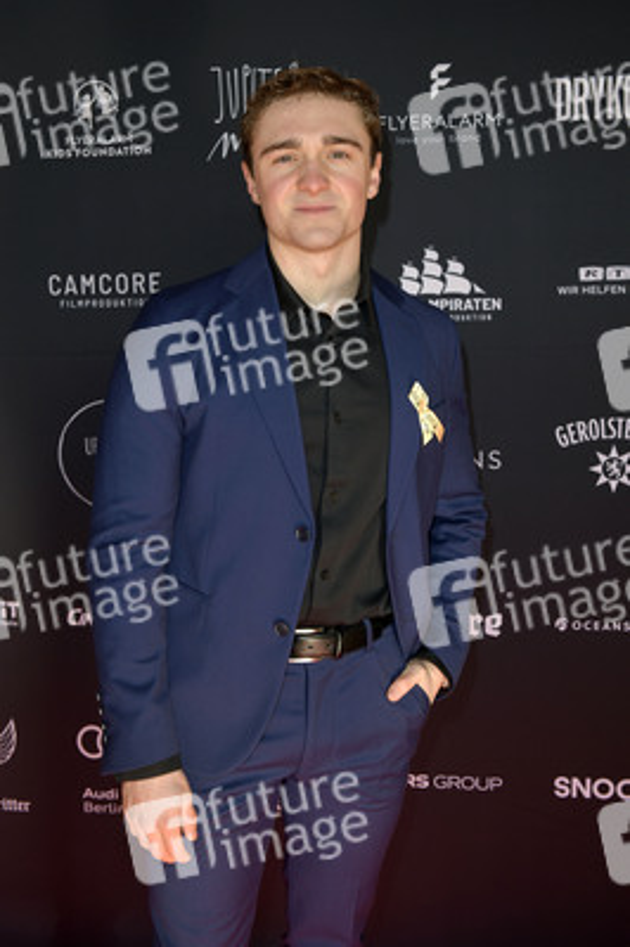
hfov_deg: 30.5
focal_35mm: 44
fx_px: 1157
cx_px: 315
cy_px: 474
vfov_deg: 44.5
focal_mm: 44
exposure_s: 1/200
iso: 250
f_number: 5.6
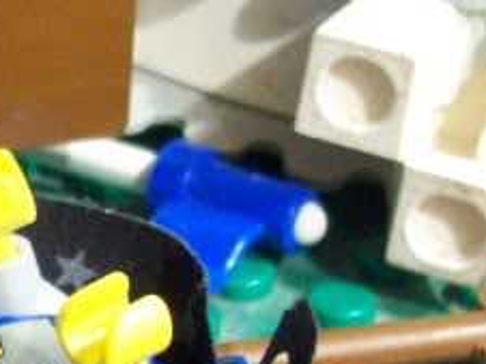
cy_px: 361
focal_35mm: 163
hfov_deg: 11.5
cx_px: -308
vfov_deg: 9.0
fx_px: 2286
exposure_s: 1/8
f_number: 2.7
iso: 200
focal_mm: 6
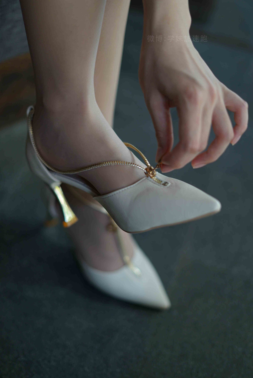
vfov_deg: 39.6
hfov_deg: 27.0
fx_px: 526
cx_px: 126
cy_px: 189
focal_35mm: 50
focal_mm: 50
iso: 200
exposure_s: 1/125
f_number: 2
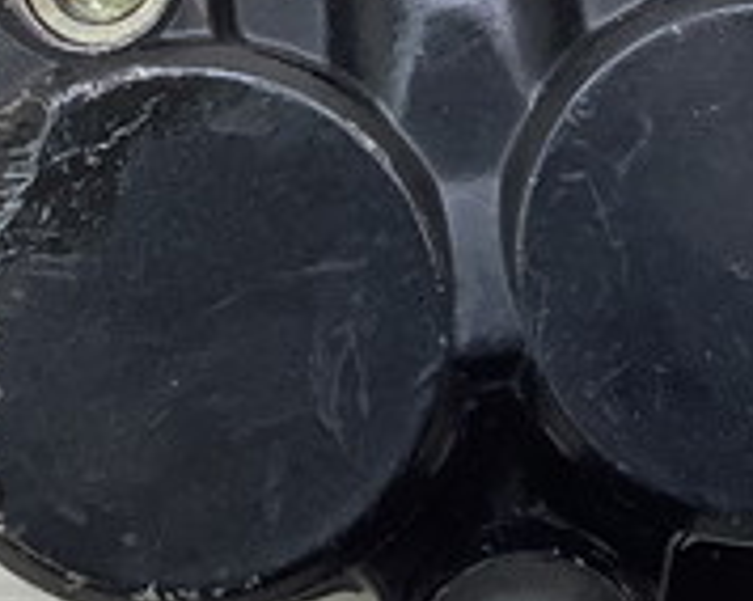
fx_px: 2271
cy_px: 178
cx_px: 736
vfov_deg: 15.0
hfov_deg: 18.4
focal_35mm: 102
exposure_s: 1/120
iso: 80
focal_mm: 3.3
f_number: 2.4
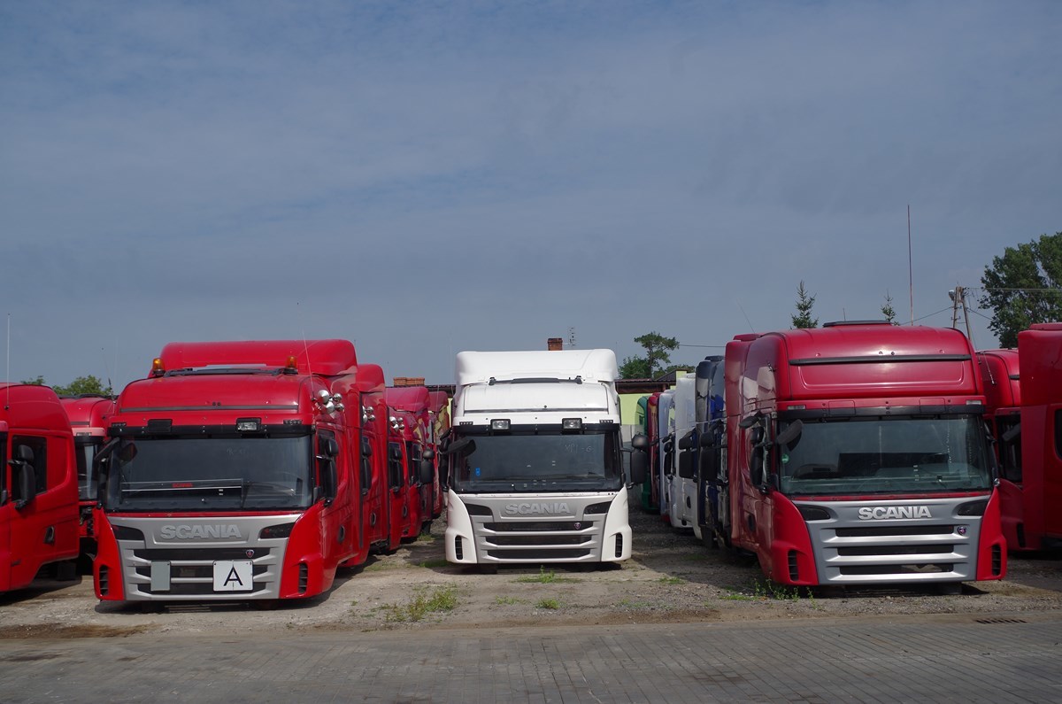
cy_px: 352
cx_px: 531
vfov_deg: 36.7
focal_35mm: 36
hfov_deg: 53.2
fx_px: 1060
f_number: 5.6
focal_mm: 24.38
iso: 100
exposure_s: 1/180
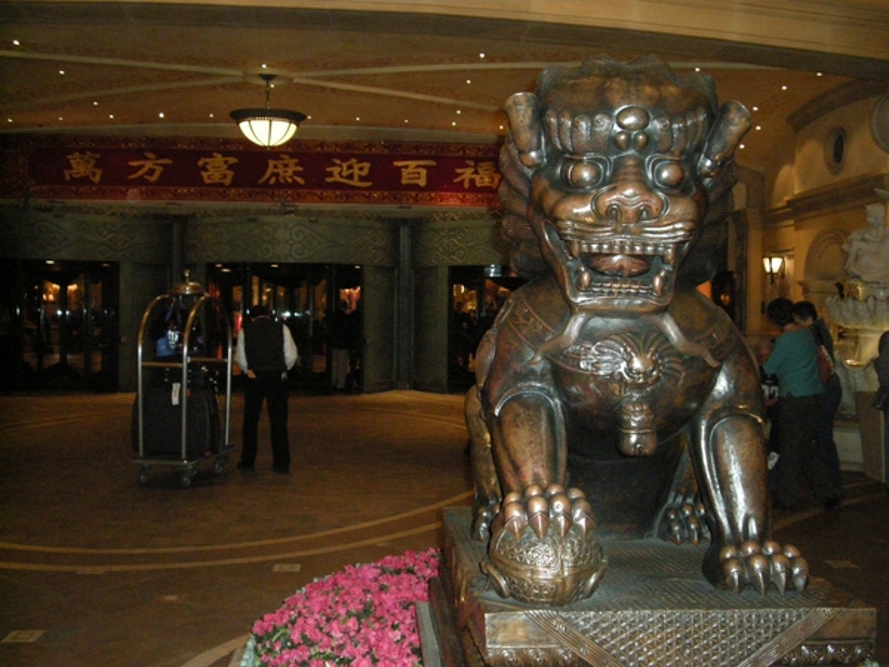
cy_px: 334
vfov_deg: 38.7
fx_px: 950
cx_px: 444
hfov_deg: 50.1
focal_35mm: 37
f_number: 2.8
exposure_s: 1/60
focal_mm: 7.9
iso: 1000
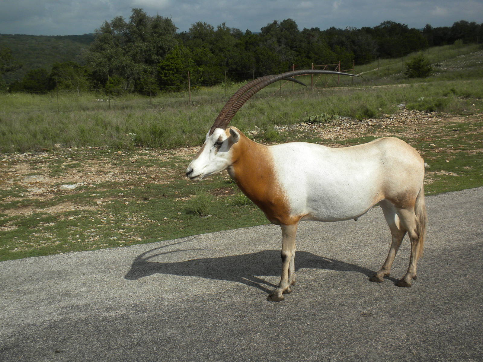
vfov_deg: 38.7
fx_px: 516
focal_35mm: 37
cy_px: 181
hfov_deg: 50.1
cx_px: 242
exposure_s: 1/254
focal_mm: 6.6
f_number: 10
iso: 64
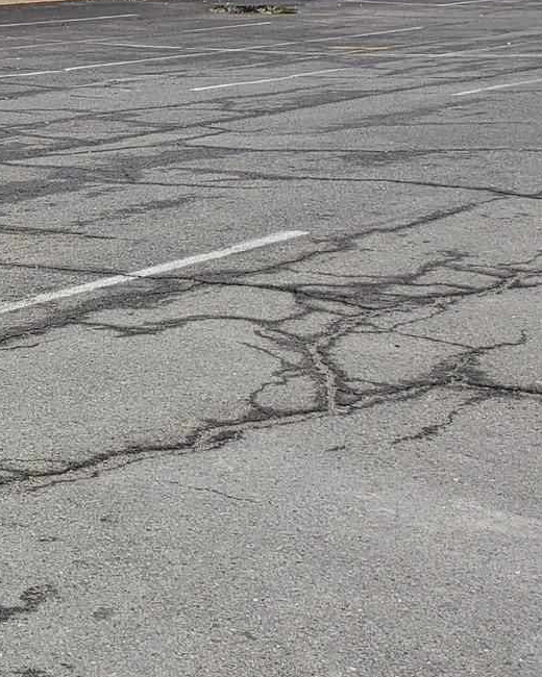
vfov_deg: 22.6
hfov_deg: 16.6
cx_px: -372
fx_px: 1604
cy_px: -49
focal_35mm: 80
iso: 50
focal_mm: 4.3
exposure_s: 1/1339
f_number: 2.4
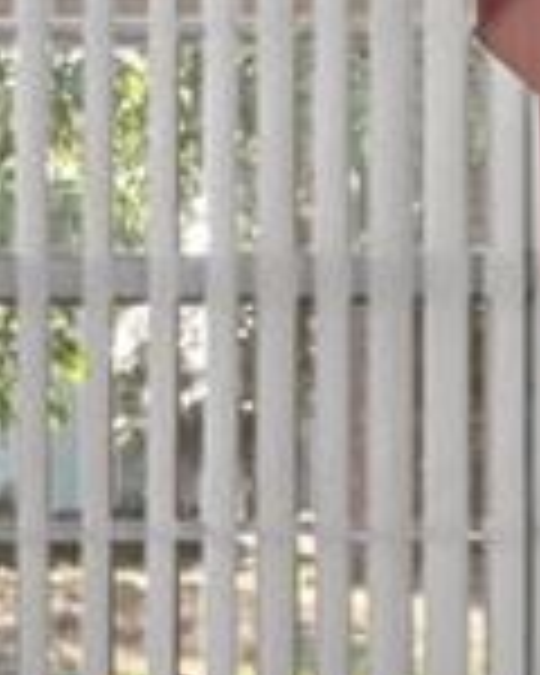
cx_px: -1188
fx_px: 2997
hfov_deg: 8.3
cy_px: 405
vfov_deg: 12.8
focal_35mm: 150
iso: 640
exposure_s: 1/13
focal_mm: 10
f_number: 7.1
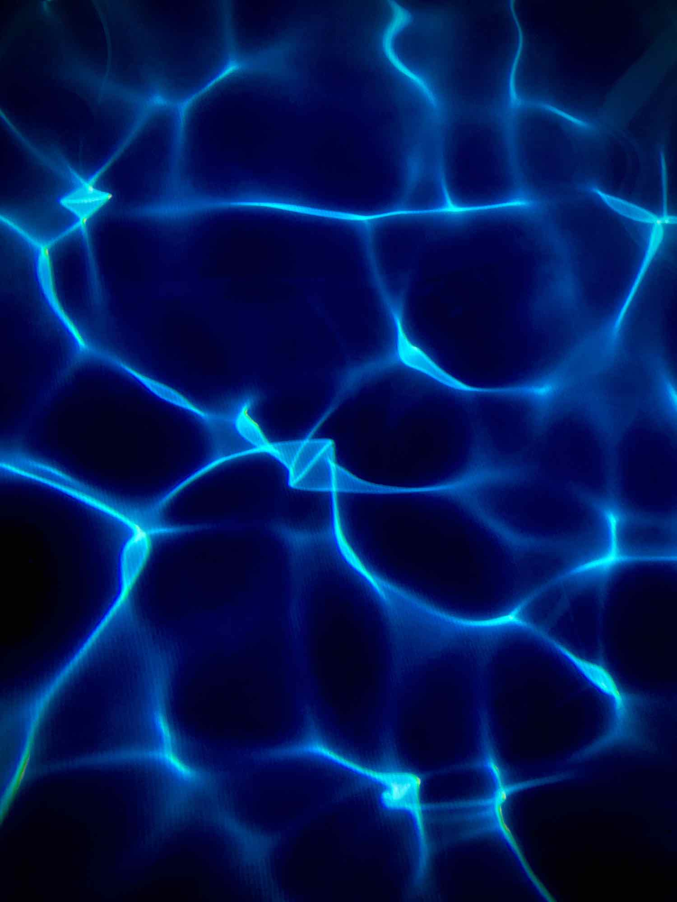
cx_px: 338
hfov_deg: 53.1
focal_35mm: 26
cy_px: 451
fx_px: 678
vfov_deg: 67.3
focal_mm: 4.2
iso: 32
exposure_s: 1/5814
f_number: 1.6
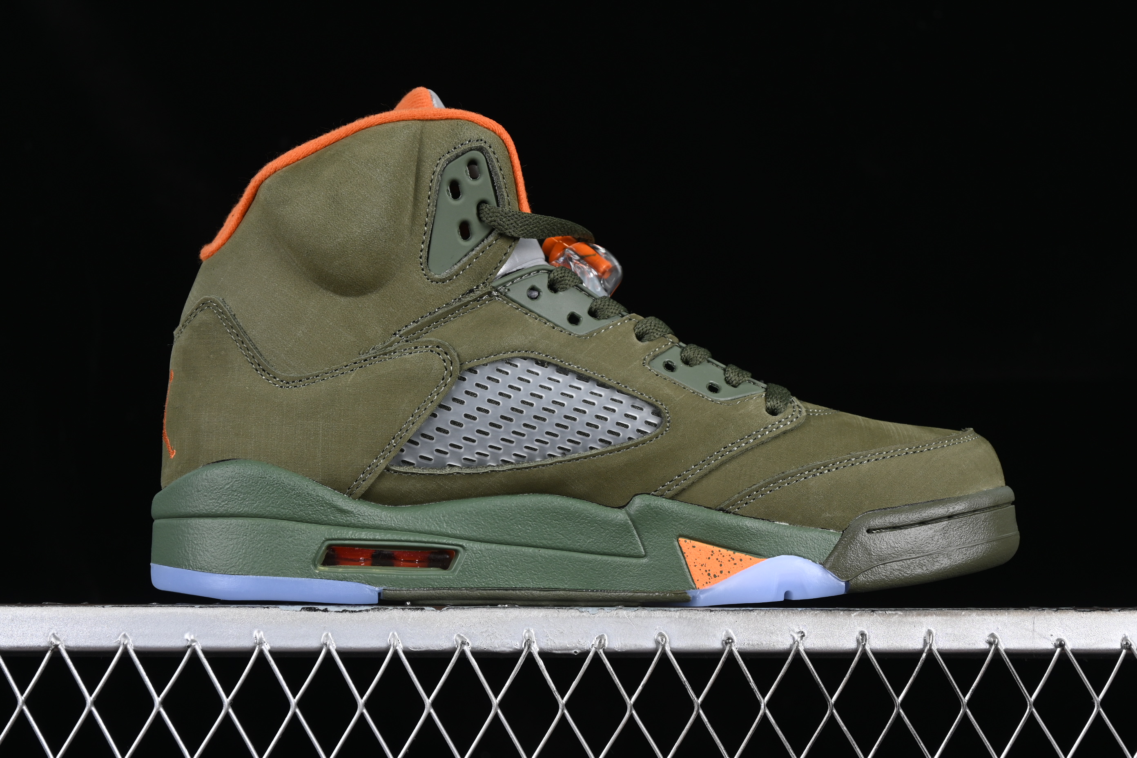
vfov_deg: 18.2
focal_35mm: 75
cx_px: 568
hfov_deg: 27.0
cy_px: 379
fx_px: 2369
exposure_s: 1/60
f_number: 6.3
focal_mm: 50
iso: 160
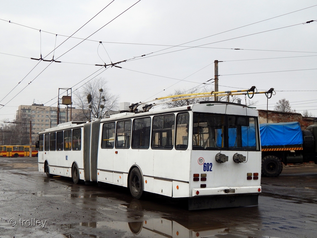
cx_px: 158
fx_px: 394
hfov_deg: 43.9
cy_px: 119
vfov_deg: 33.6
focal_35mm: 43
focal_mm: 7.7
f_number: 3.6
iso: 125
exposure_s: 1/640
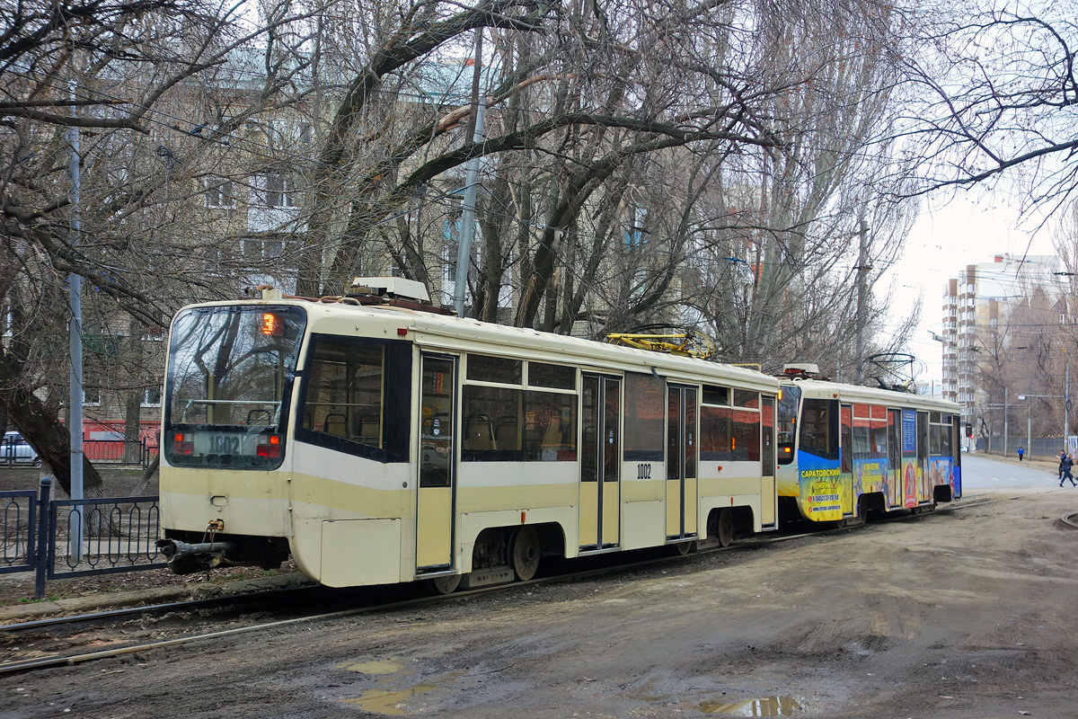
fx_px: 1347
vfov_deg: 29.9
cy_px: 360
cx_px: 539
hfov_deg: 43.6
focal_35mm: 45
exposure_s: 1/80
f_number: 3.2
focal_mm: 16.59
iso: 125
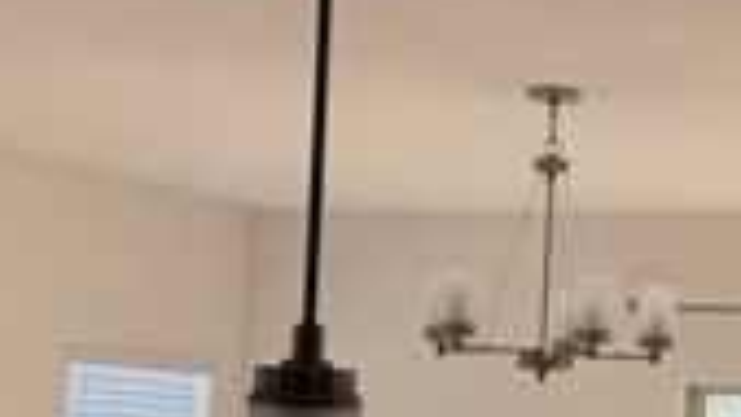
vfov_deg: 11.0
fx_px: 2141
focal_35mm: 109
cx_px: 756
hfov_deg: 19.0
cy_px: 395
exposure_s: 1/488
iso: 80
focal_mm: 6.76
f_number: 1.78
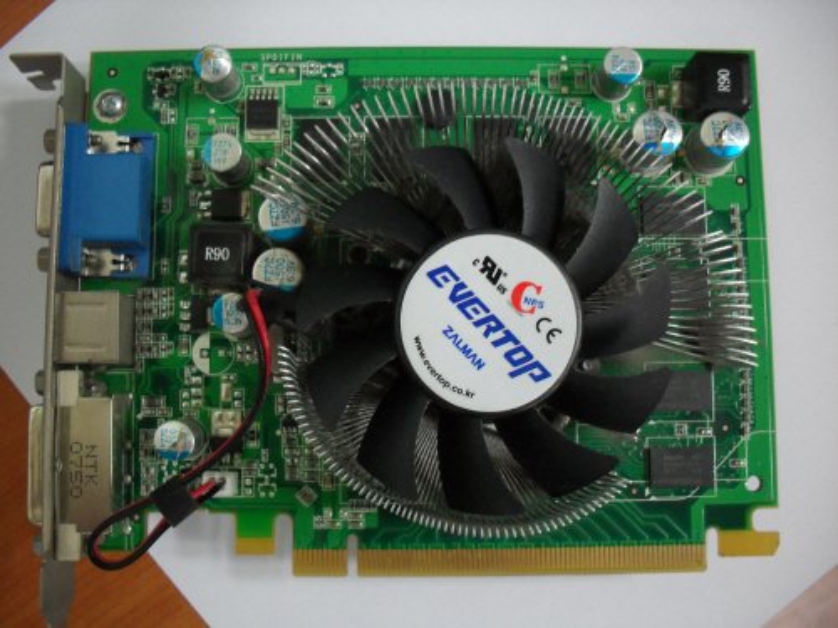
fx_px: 920
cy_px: 314
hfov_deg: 49.0
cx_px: 419
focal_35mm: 38
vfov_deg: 37.7
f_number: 2.8
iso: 200
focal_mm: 6.3
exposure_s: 1/30
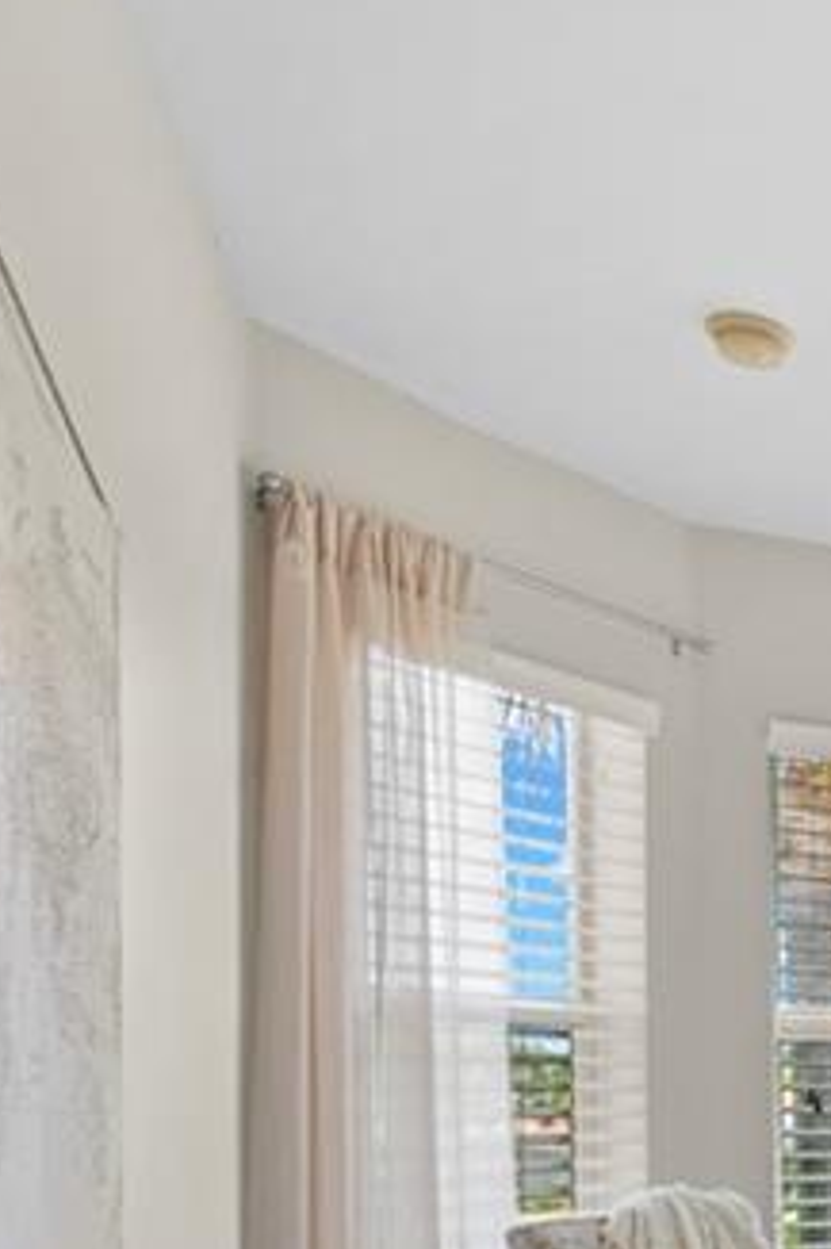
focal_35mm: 44
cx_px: 1409
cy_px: 1071
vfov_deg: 41.7
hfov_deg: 22.0
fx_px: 1525
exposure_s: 1/3
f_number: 8
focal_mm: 14
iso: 100
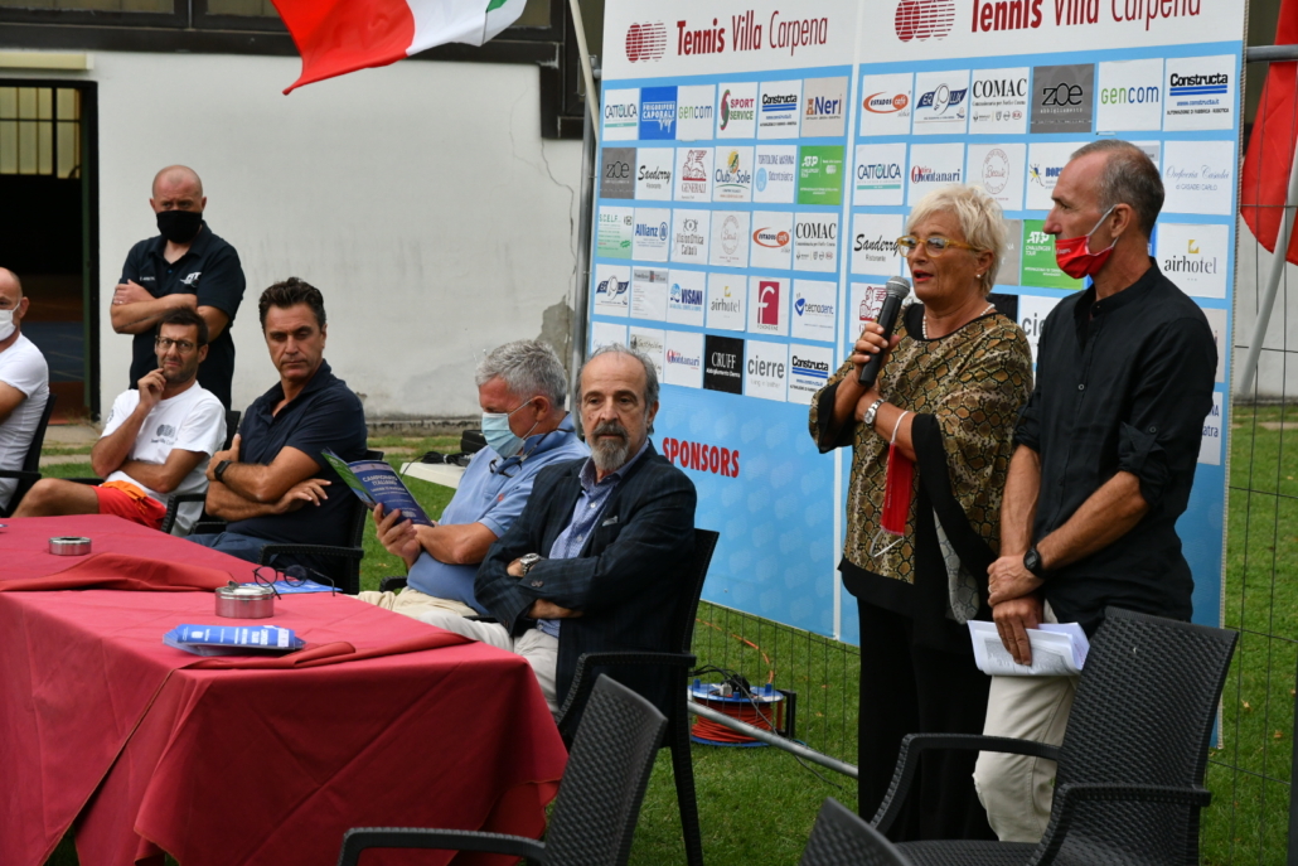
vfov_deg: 18.2
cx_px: 649
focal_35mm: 75
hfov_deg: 27.0
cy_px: 433
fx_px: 2704
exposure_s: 1/640
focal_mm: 50
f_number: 5.6
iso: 1000
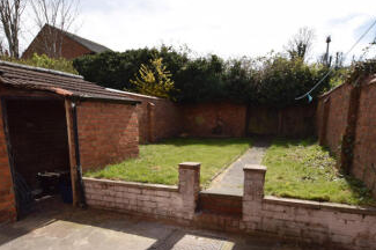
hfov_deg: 78.6
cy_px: 171
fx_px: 230
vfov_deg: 55.7
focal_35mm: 22
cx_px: 182
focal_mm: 10
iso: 100
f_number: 8
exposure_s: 1/200
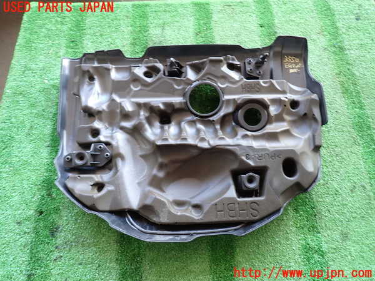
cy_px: 140
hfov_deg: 69.4
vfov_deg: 54.9
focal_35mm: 25
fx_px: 271
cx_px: 188
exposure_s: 1/30
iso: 200
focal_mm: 4.5
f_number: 2
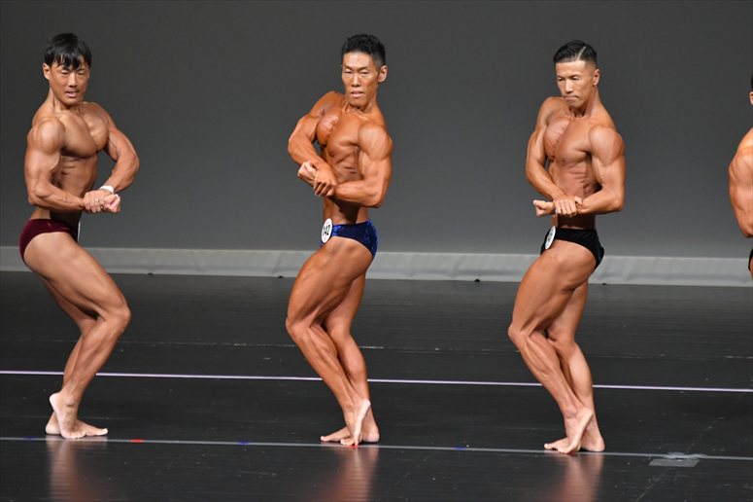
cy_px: 251
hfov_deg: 6.0
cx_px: 376
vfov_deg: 4.0
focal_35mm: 345
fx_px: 7213
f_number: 5.6
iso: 4000
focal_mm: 230
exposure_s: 1/400
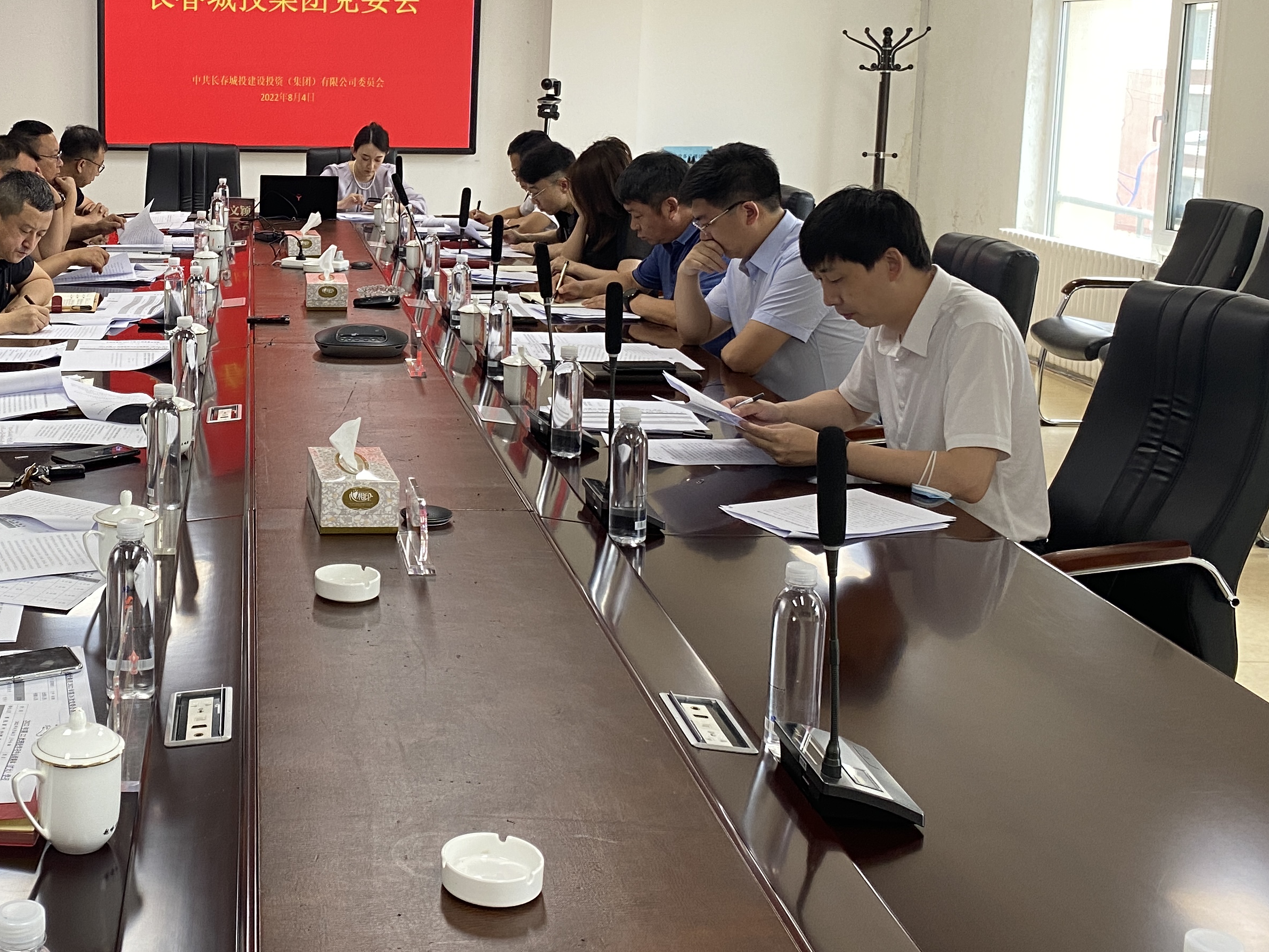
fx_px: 1613
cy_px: 299
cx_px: 249
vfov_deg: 32.5
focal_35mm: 44
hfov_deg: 41.1
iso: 64
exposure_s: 1/50
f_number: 1.8
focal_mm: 4.25
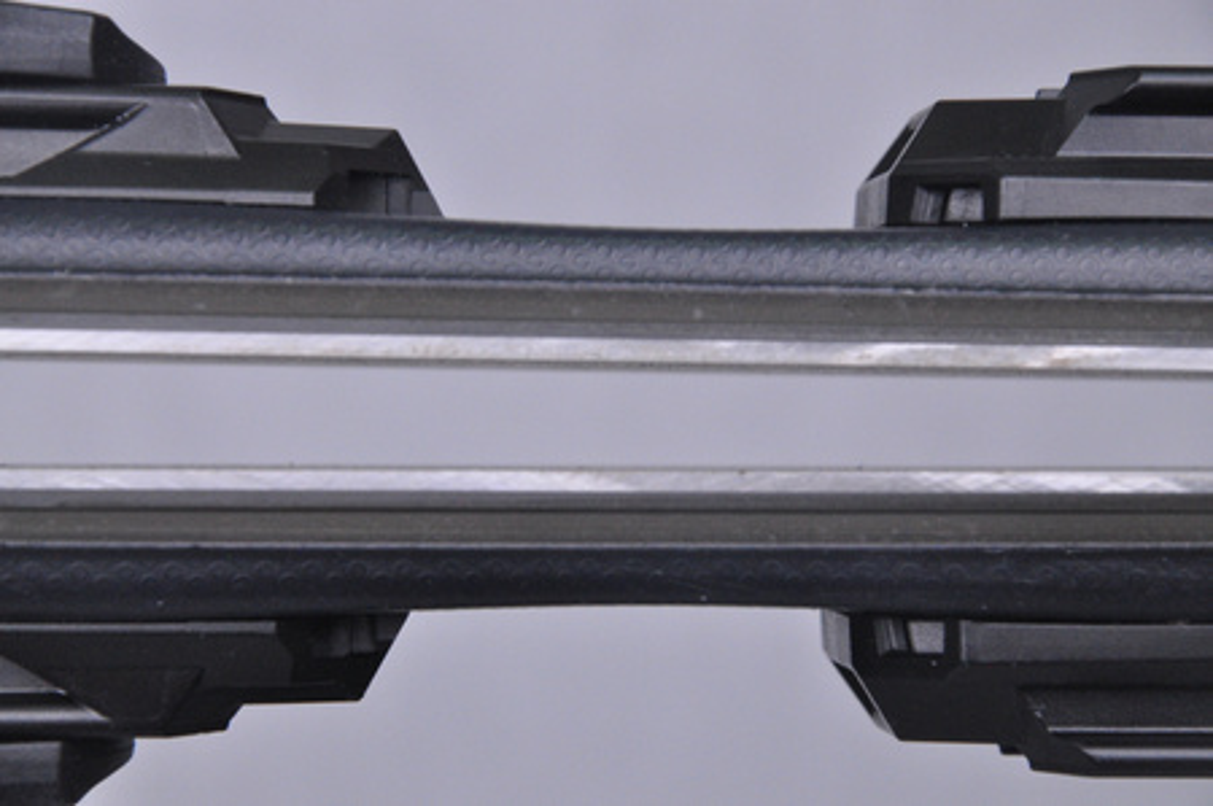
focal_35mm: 158
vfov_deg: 8.7
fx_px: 5301
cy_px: 403
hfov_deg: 13.1
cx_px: 606
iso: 3200
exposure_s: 1/125
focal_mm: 105
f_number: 9.5
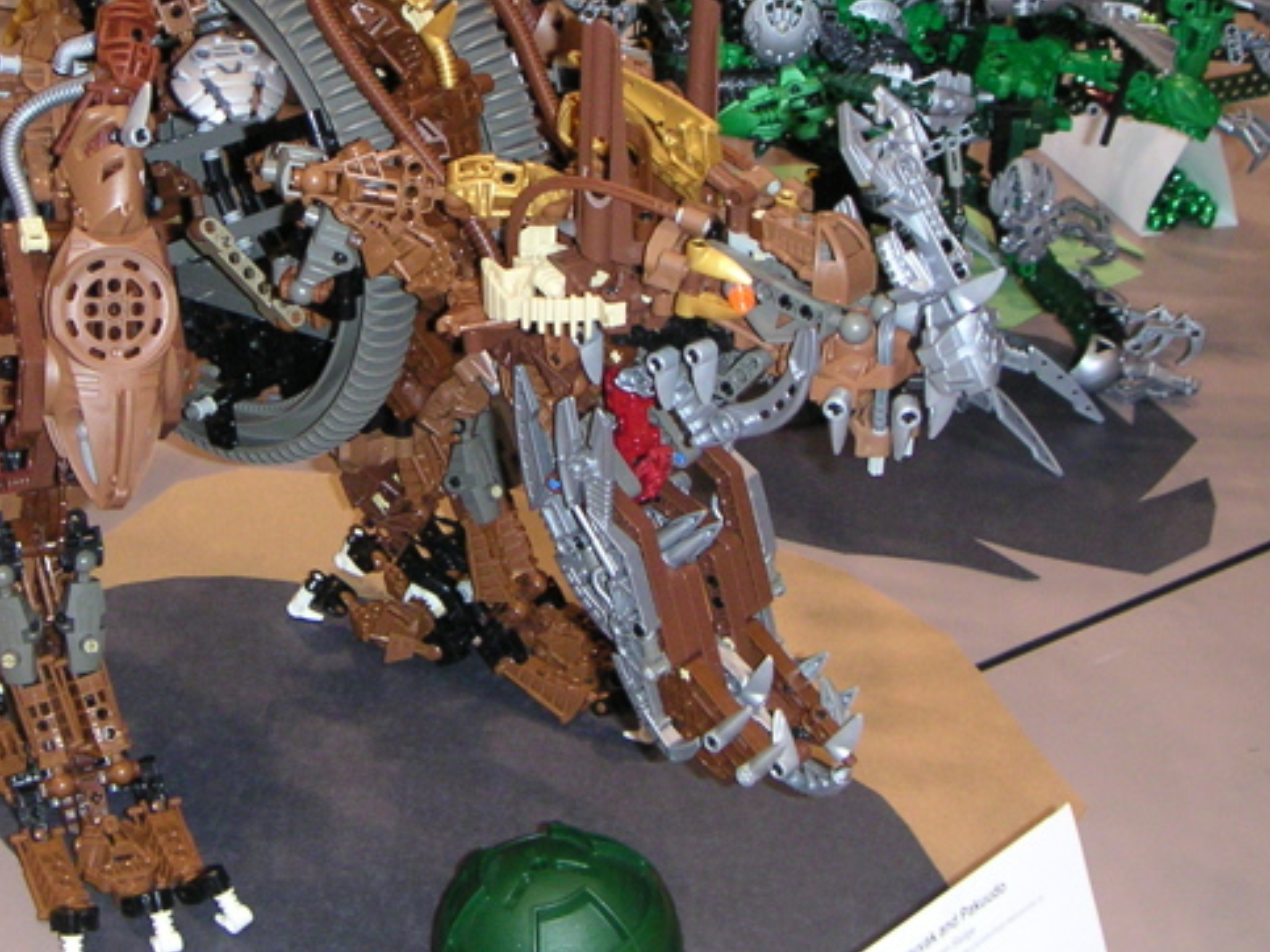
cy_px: 268
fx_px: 2311
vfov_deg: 23.1
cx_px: 313
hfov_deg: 30.2
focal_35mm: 63
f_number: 2.8
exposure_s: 1/45
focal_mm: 6
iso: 160
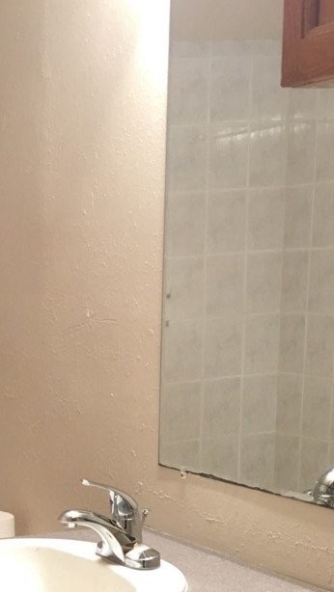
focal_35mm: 79
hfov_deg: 14.2
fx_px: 1242
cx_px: -178
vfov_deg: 25.3
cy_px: 615
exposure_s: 1/15
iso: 40
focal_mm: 4.15
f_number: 2.2
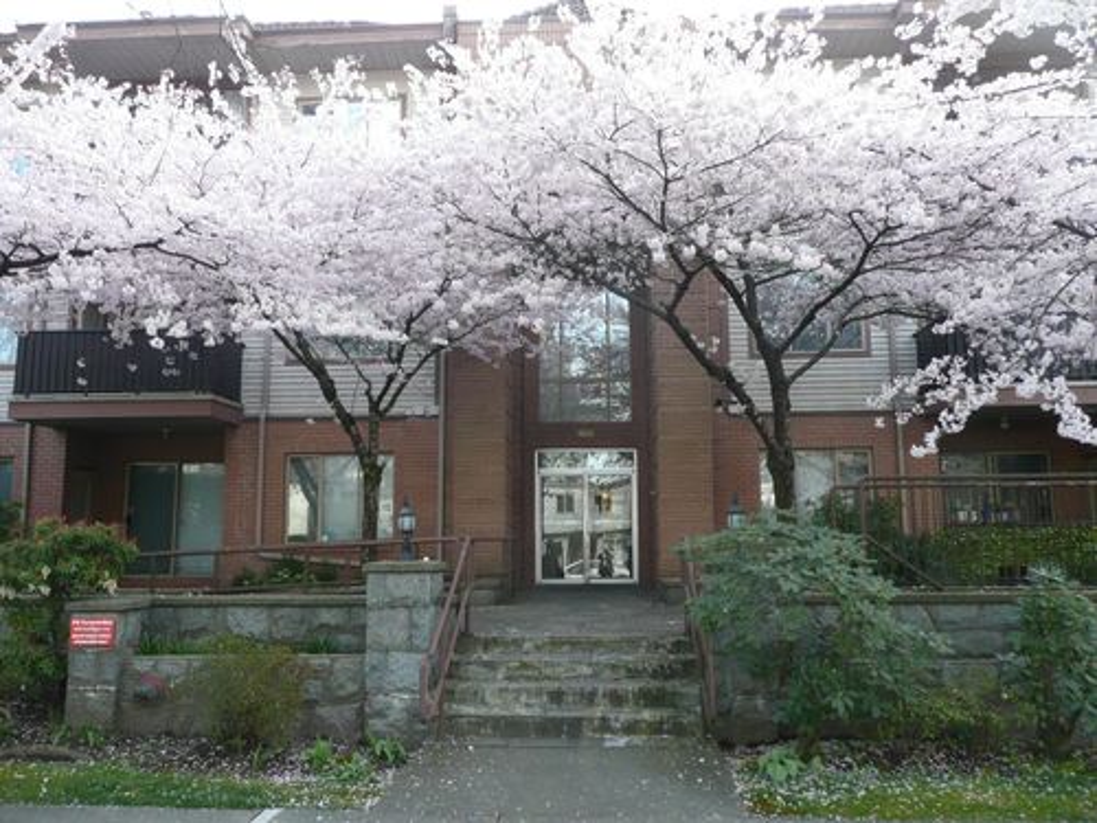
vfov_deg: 49.7
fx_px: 887
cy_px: 412
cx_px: 548
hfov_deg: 63.4
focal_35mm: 28
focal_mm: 4.6
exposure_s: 1/60
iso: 100
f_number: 3.3
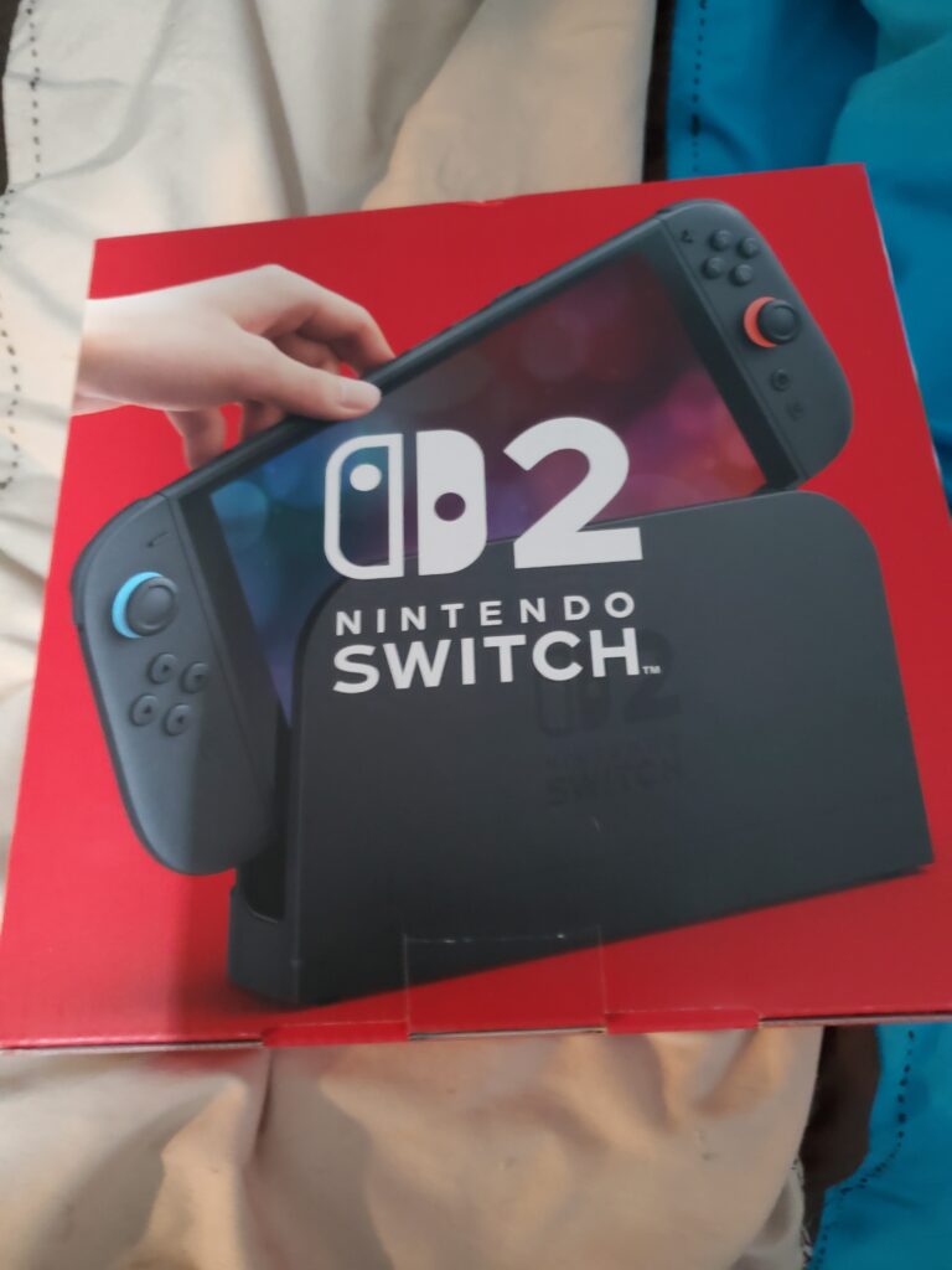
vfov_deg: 67.3
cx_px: 476
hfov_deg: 53.1
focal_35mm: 26
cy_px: 635
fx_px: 953
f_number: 1.5
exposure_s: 1/10
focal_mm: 4.3
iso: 800
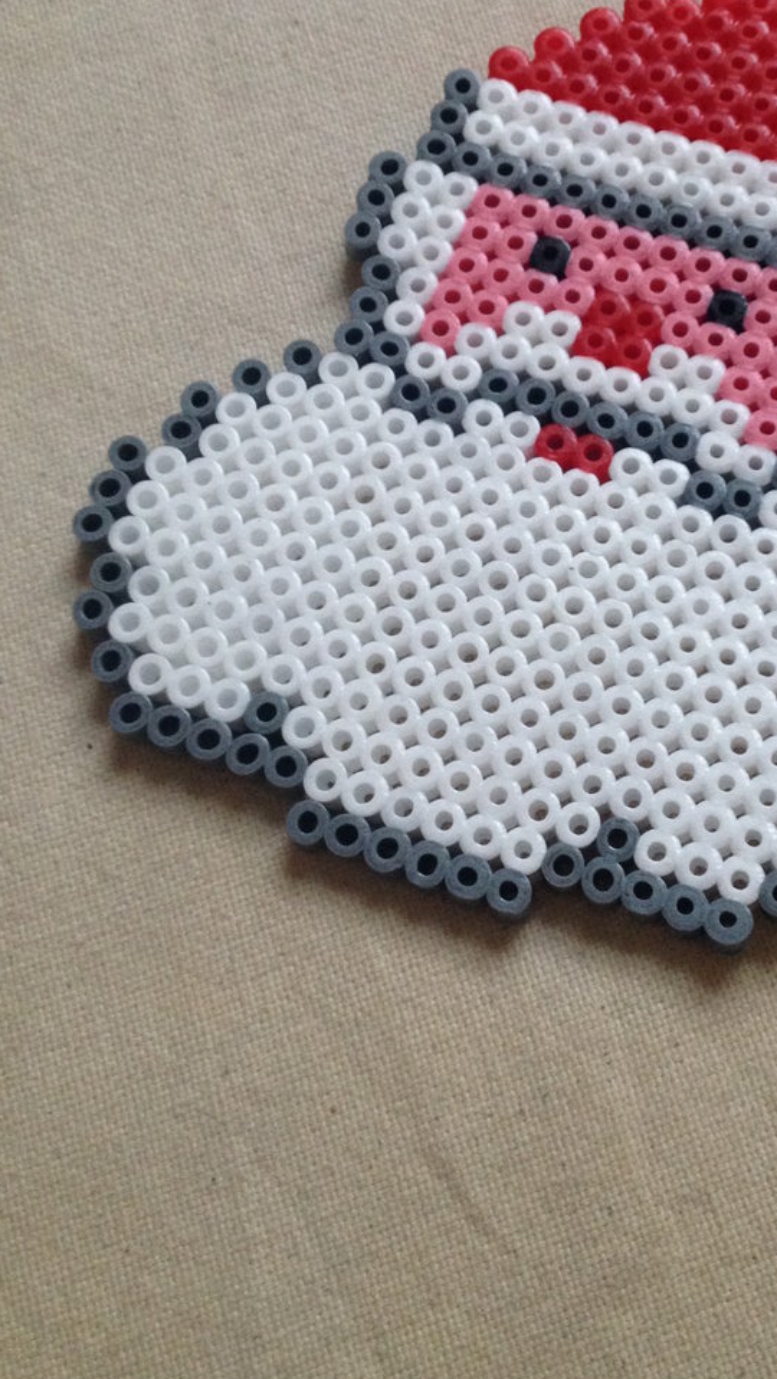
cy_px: 471
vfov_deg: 38.8
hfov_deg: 22.4
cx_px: 620
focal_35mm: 53
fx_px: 1940
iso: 160
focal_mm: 4.28
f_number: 2.4
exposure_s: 1/20
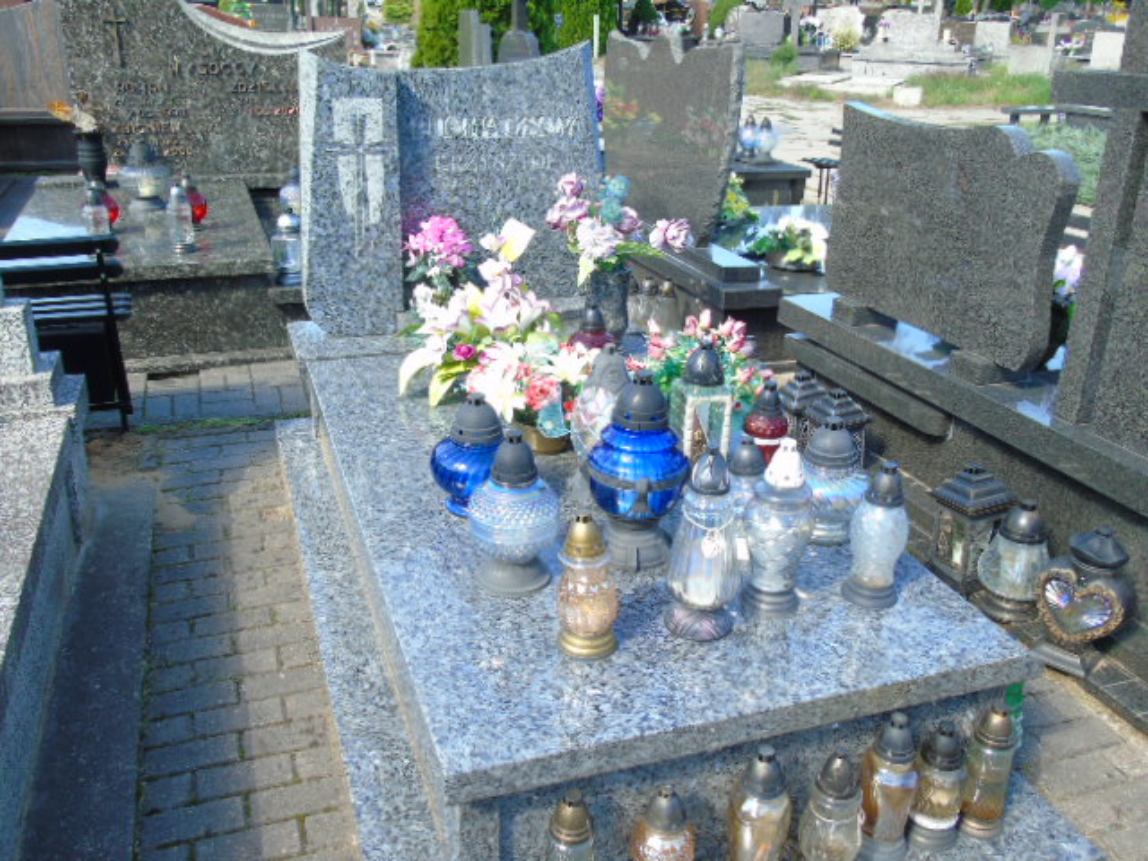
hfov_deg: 61.7
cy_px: 430
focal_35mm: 29
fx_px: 962
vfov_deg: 48.2
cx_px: 574
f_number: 3.6
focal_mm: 5.2
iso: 80
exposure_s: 1/125
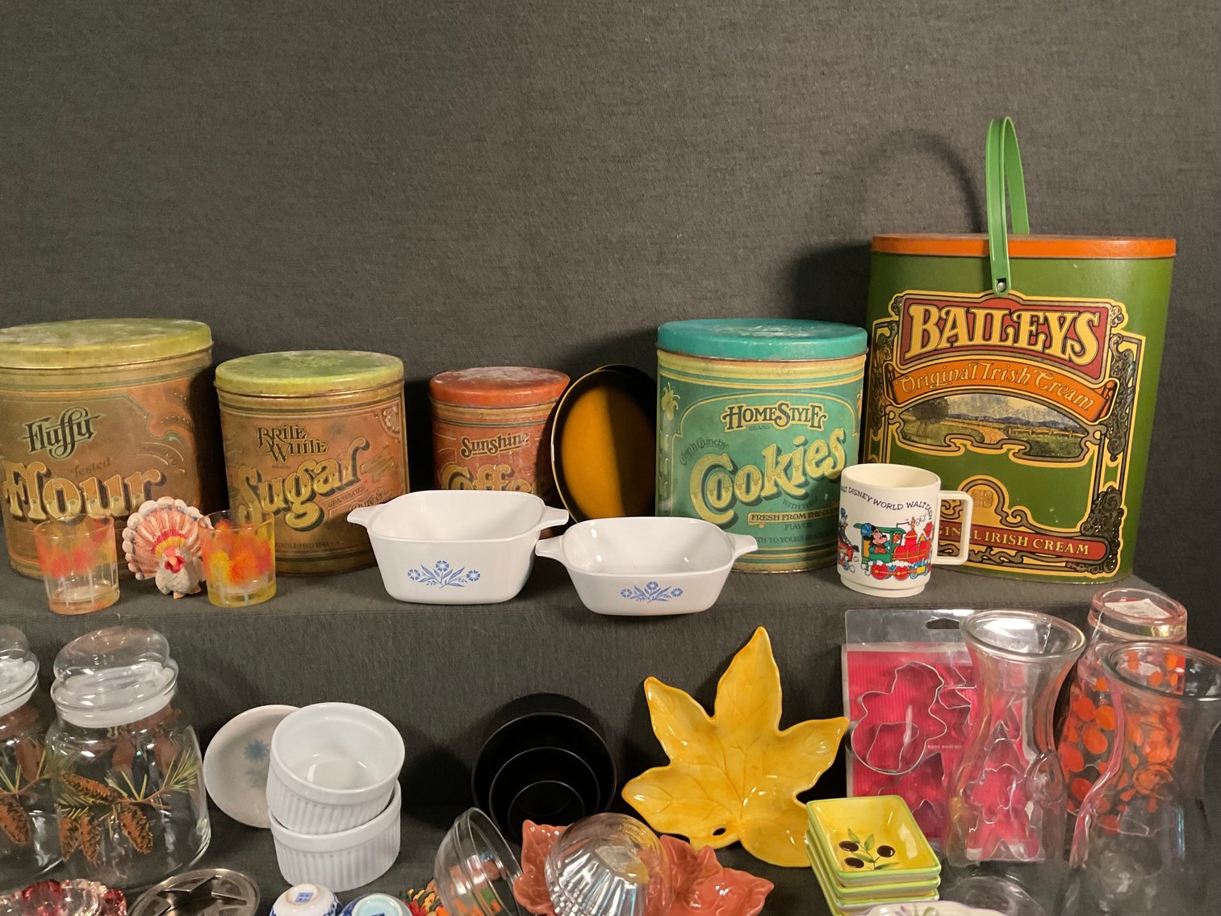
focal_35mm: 29
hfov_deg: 61.7
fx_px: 1023
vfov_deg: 48.2
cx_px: 610
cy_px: 458
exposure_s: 1/50
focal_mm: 3
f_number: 1.8
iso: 250
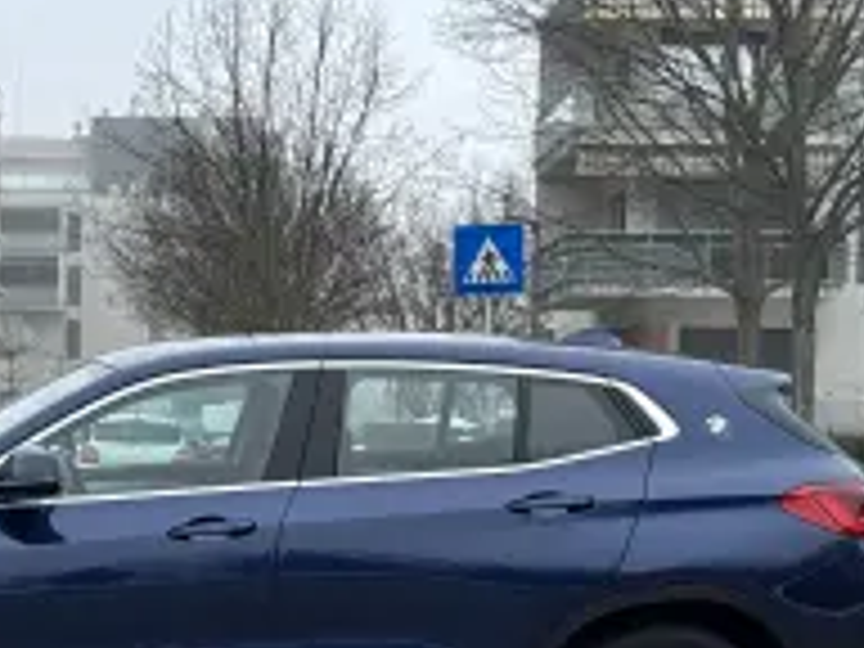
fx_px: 2246
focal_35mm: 90
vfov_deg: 16.3
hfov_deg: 21.6
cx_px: 207
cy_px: 508
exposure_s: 1/139
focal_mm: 6.76
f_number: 1.78
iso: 100
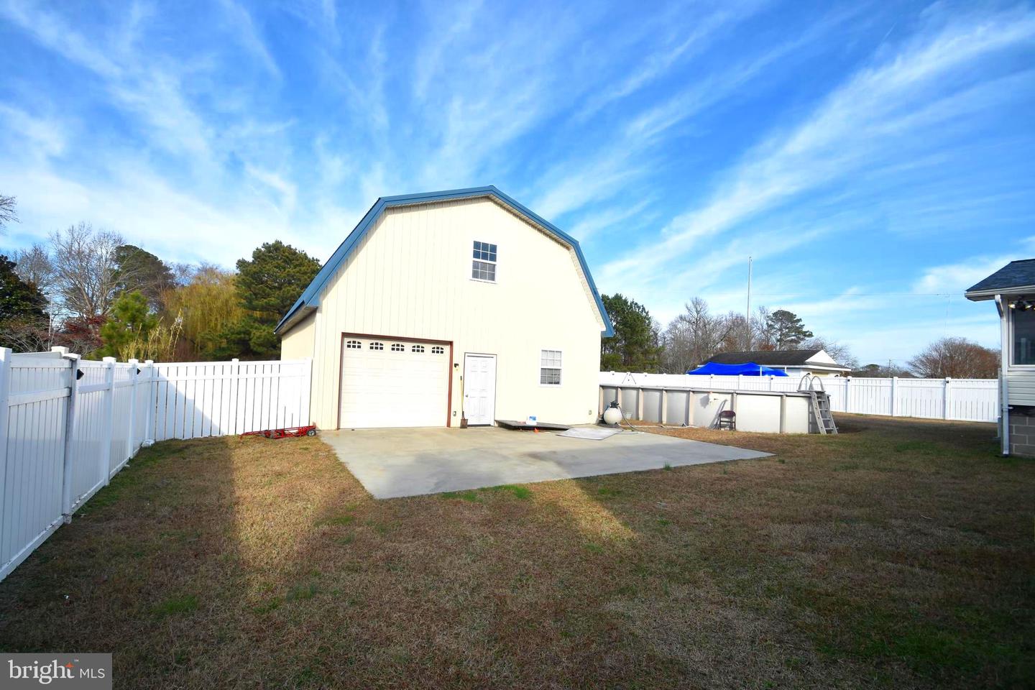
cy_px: 345
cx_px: 518
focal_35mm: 15
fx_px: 431
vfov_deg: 77.3
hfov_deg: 100.4
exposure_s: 1/250
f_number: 8
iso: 200
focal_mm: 10
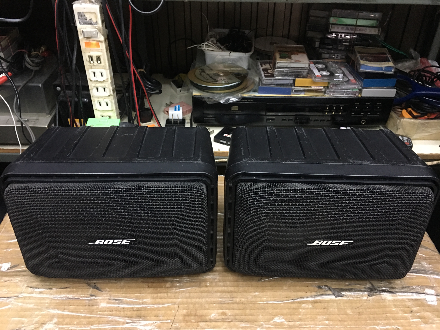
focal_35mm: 29
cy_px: 165
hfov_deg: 61.7
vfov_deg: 48.2
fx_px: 369
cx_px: 220
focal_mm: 4.15
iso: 80
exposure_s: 1/10
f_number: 2.2
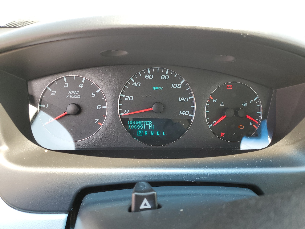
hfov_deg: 67.3
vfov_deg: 53.1
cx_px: 152
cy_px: 114
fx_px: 229
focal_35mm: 26
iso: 50
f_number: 1.5
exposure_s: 1/159
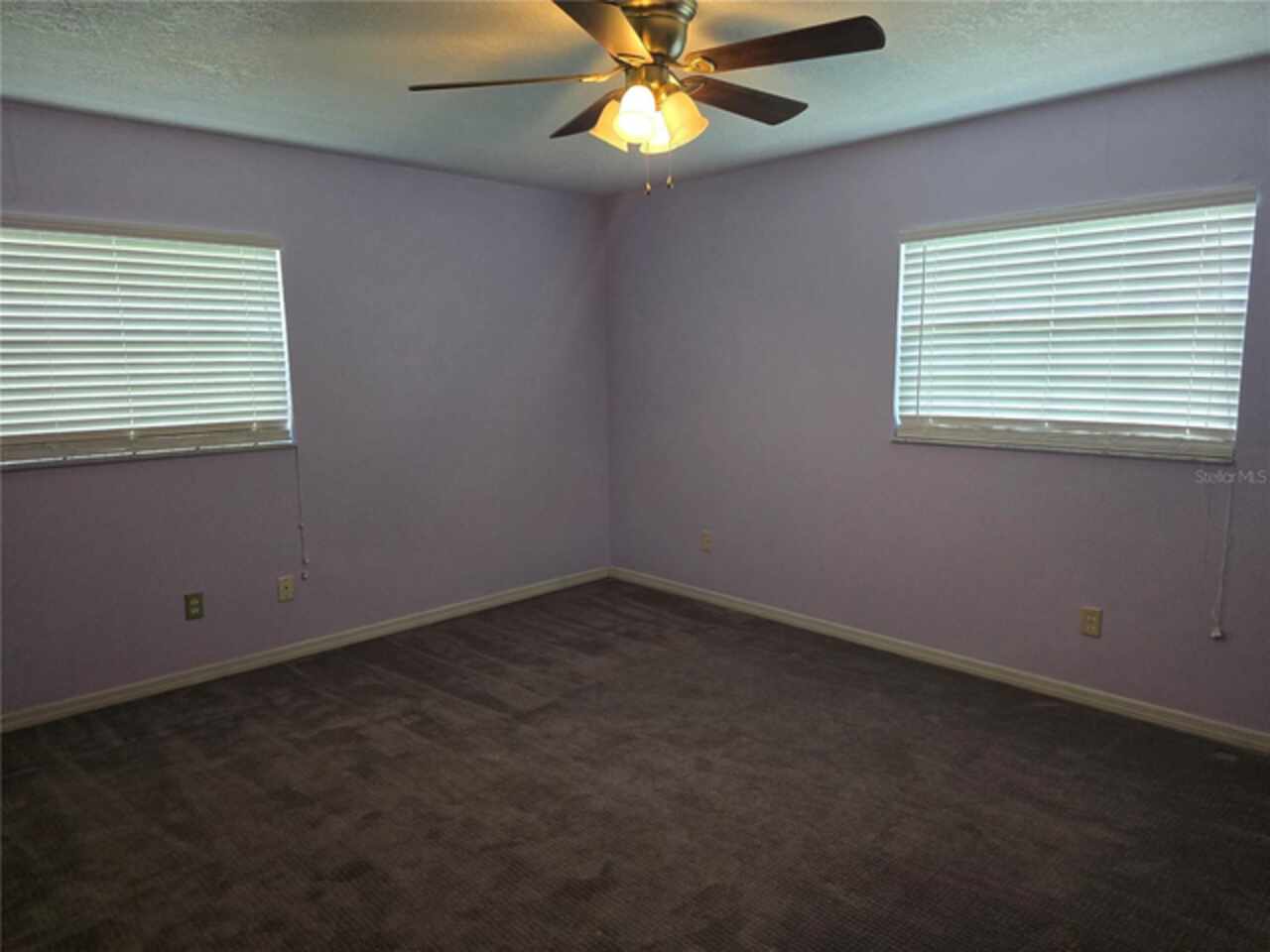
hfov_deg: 73.9
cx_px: 635
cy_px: 476
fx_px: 844
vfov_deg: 58.9
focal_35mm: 23
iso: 640
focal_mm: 6.3
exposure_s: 1/120
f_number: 1.7
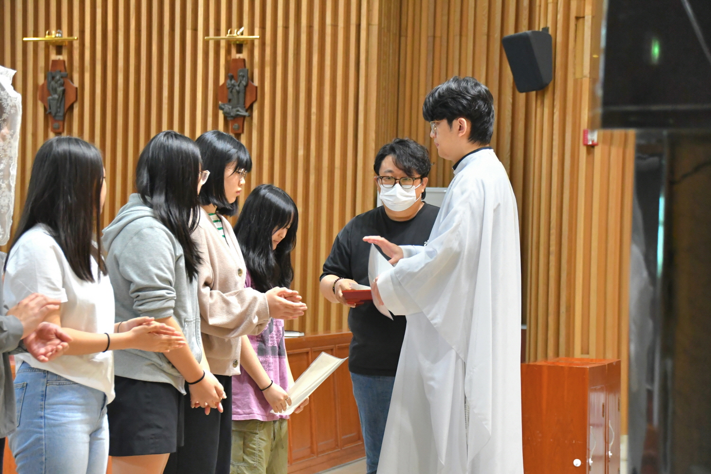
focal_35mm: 112
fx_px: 2212
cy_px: 237
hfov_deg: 18.3
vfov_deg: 12.2
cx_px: 356
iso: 3200
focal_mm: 75
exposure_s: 1/125
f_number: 5.3
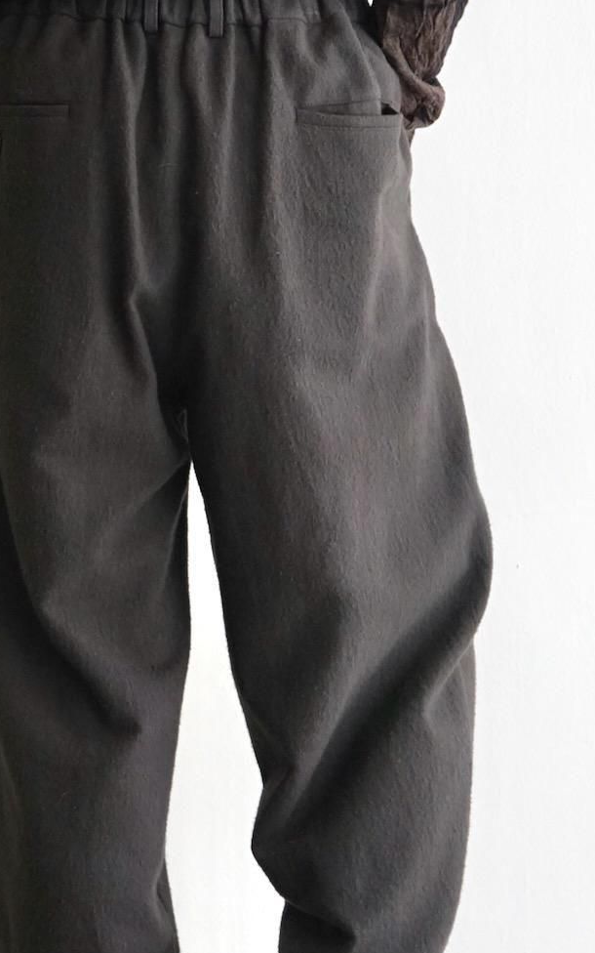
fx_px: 2439
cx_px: 188
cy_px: 534
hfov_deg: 13.9
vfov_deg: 22.1
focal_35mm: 94
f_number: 4.5
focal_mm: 50
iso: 1250
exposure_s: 1/200
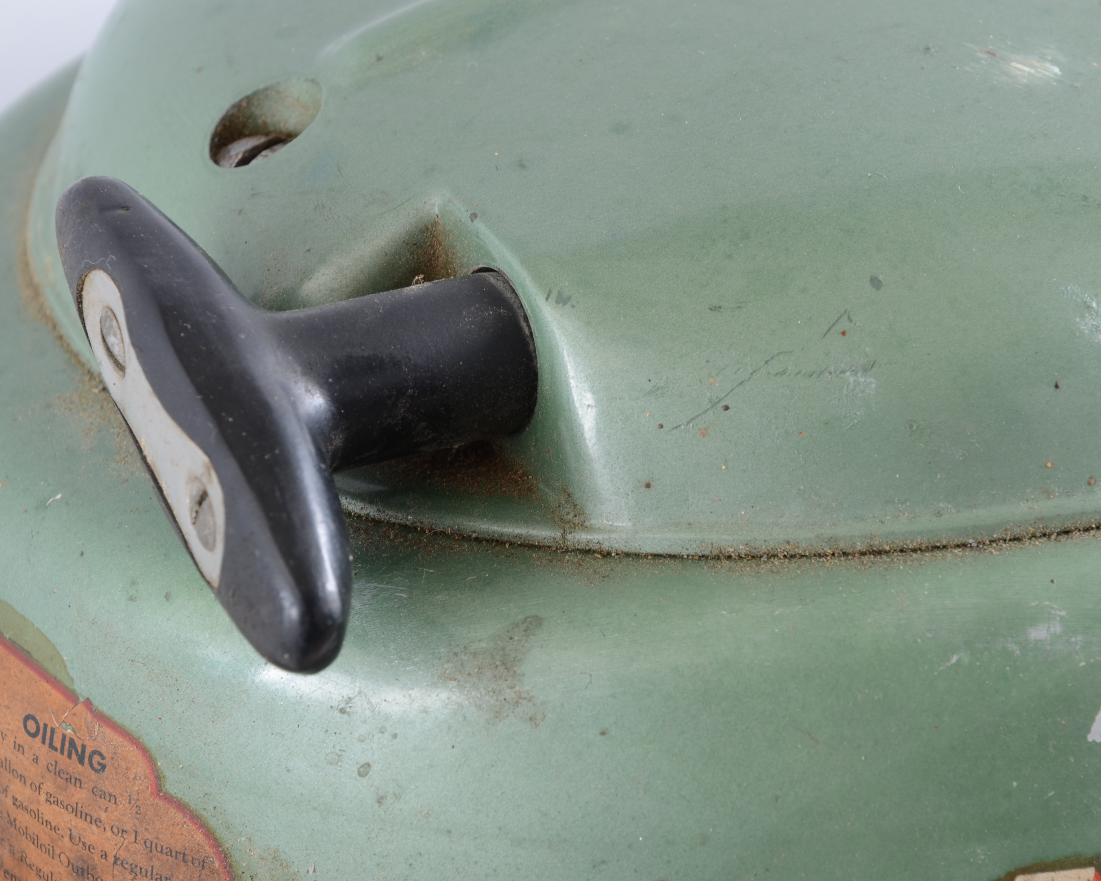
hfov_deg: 10.8
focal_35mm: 179
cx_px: 569
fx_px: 5819
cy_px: 440
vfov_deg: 8.7
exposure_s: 1/125
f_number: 9
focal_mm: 105
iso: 200
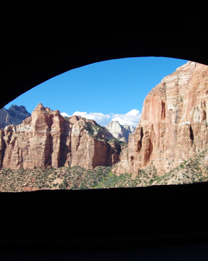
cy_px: 131
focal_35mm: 39
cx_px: 127
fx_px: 300
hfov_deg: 38.0
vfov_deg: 46.8
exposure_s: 1/160
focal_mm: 18
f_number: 6.3
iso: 100
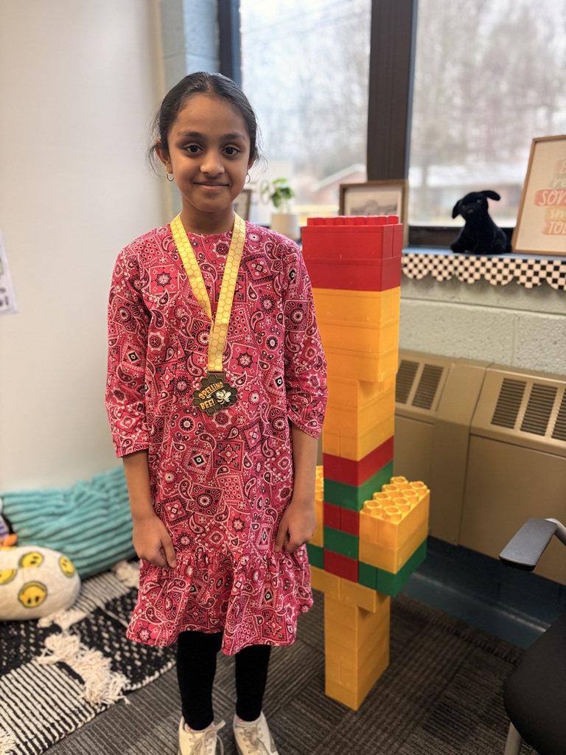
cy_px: 378
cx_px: 283
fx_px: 567
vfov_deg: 67.3
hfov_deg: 53.1
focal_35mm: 26
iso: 160
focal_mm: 5.96
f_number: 1.6
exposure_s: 1/120
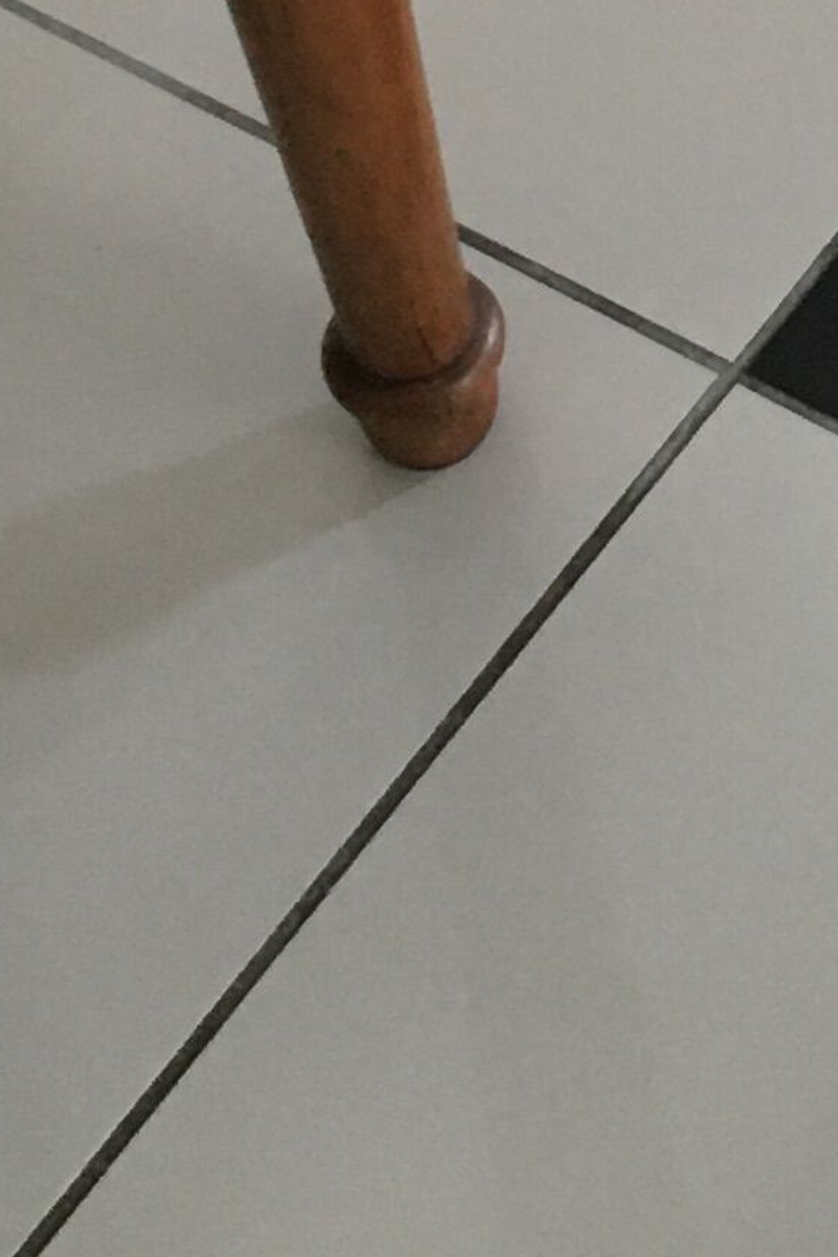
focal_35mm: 143
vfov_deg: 13.2
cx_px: 1413
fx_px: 4991
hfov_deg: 9.2
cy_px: -887
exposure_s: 1/33
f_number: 2.2
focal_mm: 4.15
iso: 125
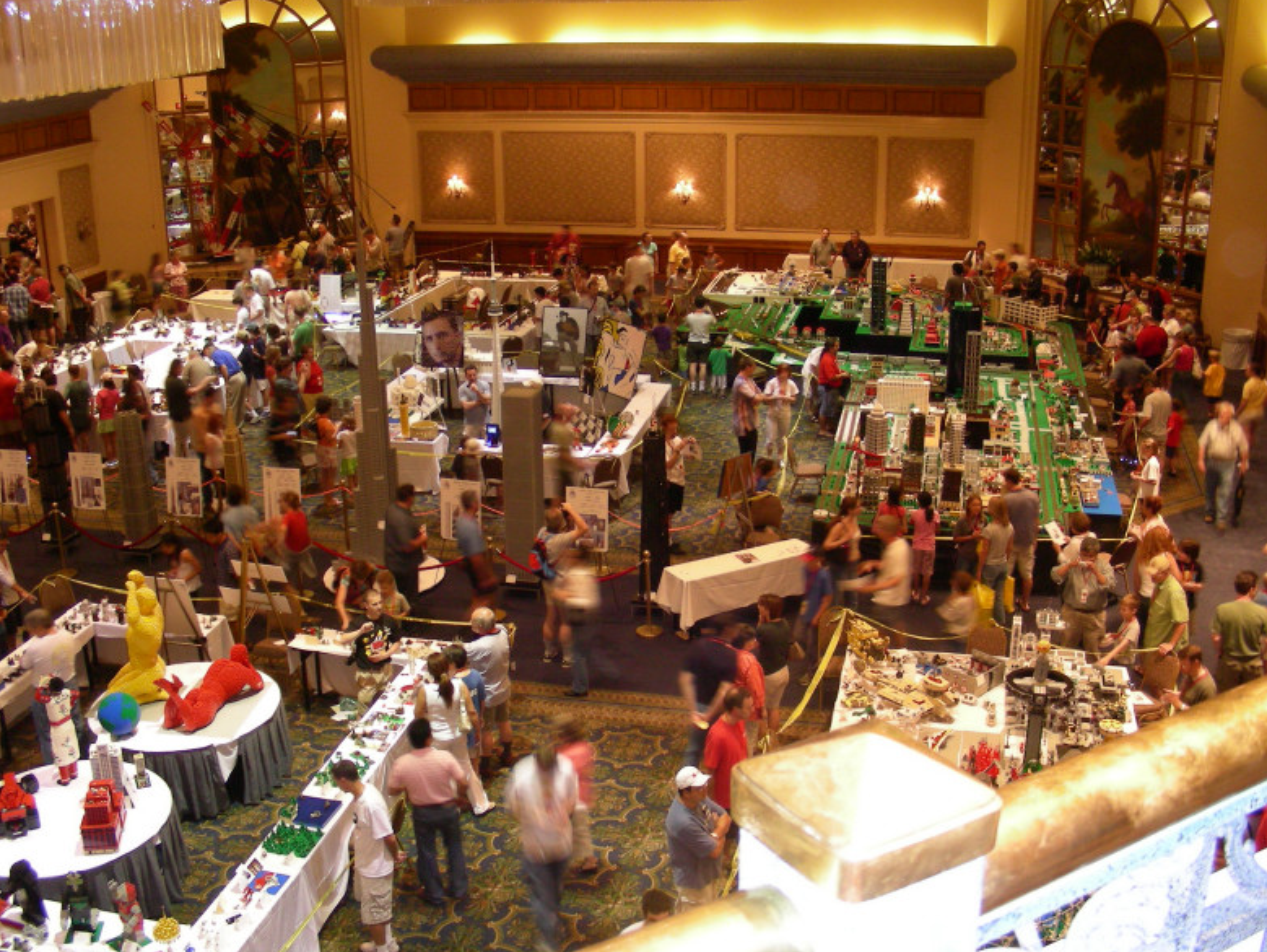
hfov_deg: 47.8
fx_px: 1428
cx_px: 623
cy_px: 465
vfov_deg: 36.8
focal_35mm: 39
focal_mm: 6.3
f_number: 3.5
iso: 200
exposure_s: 1/3.3
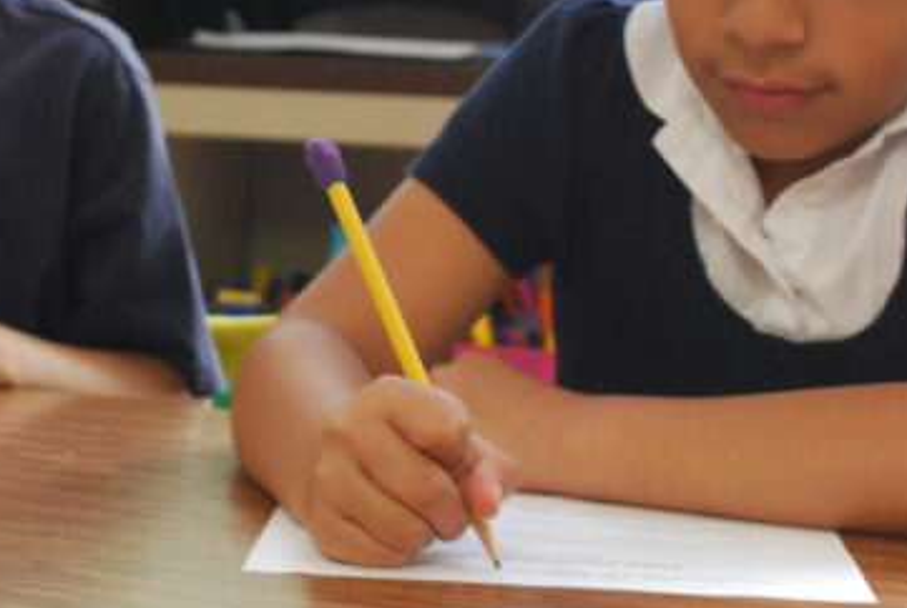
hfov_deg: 19.9
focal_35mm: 102
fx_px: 2574
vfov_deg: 13.4
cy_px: 196
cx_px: 281
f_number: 4.2
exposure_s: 1/30
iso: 500
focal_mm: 24
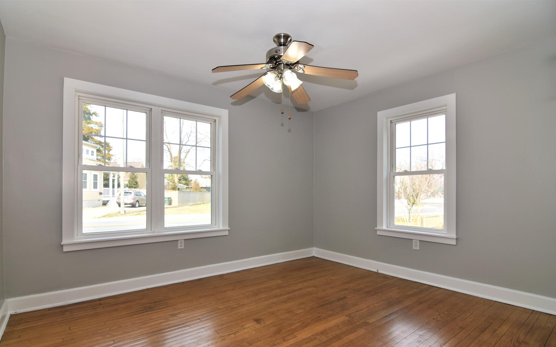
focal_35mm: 18
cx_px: 277
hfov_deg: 92.6
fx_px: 266
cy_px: 192
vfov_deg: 66.2
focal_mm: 11
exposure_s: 1/100
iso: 100
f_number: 5
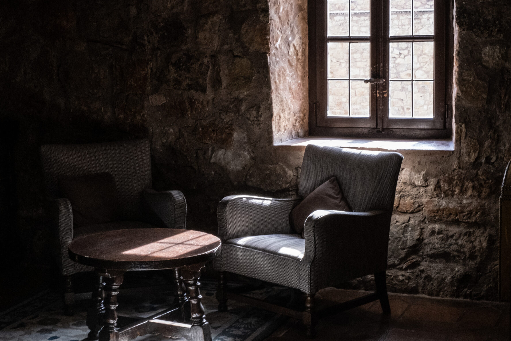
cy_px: 167
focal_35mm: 76
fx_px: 1079
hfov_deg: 26.5
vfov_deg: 17.9
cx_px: 159
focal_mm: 35
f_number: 13
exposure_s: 1/60
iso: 2500
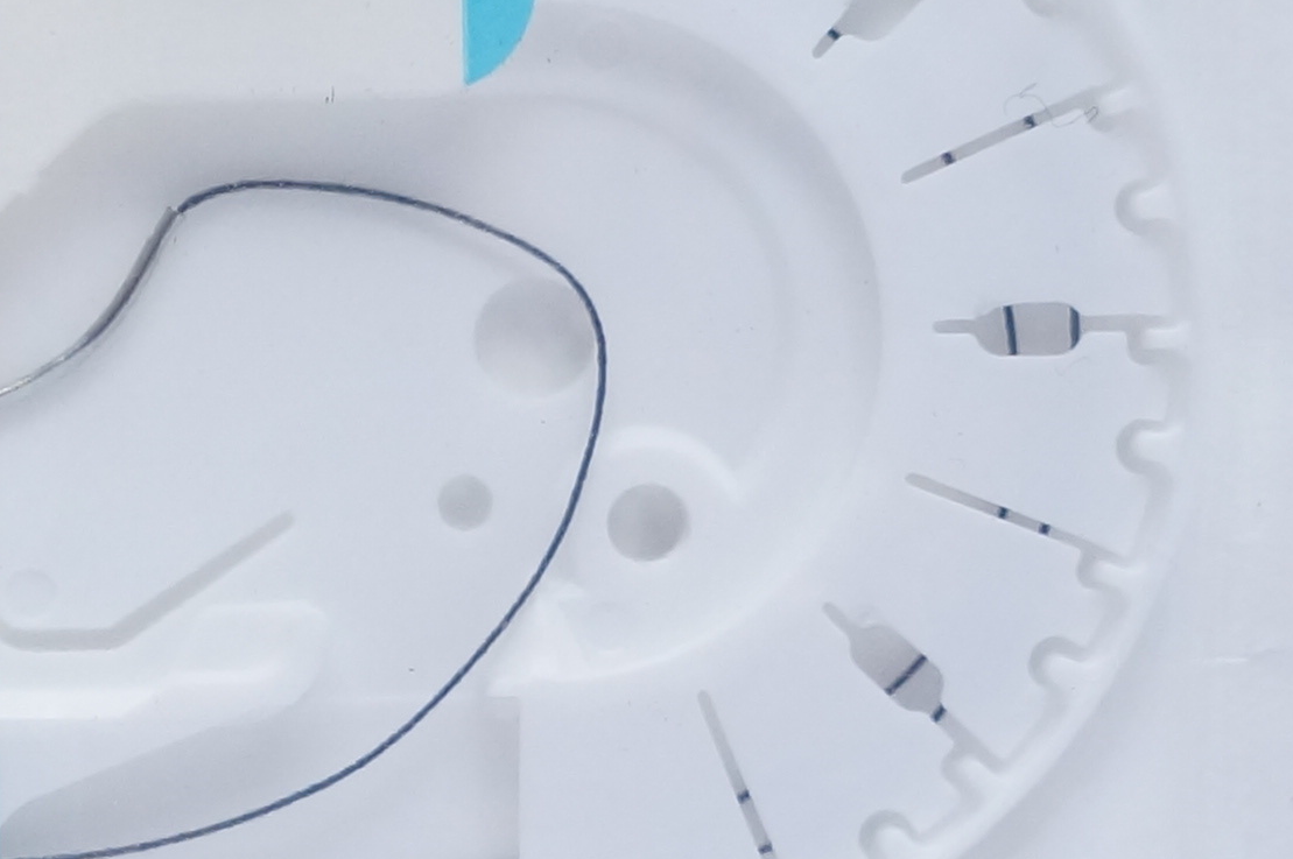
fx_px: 6673
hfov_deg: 10.7
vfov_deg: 7.4
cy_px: 311
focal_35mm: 186
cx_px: -682
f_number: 5.6
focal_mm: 28
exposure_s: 1/80
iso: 800
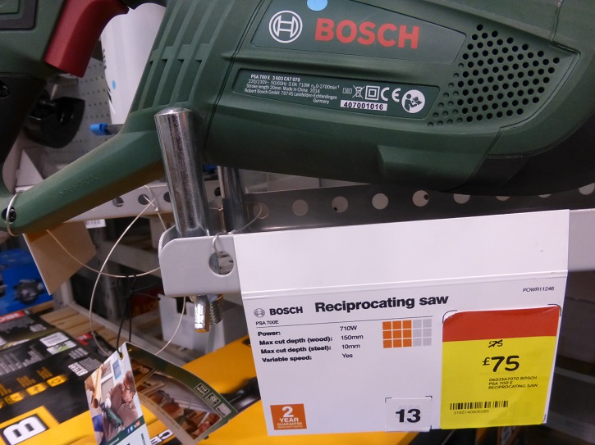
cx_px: 298
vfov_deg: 54.8
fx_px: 430
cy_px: 222
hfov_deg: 69.4
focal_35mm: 25
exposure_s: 1/30
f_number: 3.3
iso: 400
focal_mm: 4.3
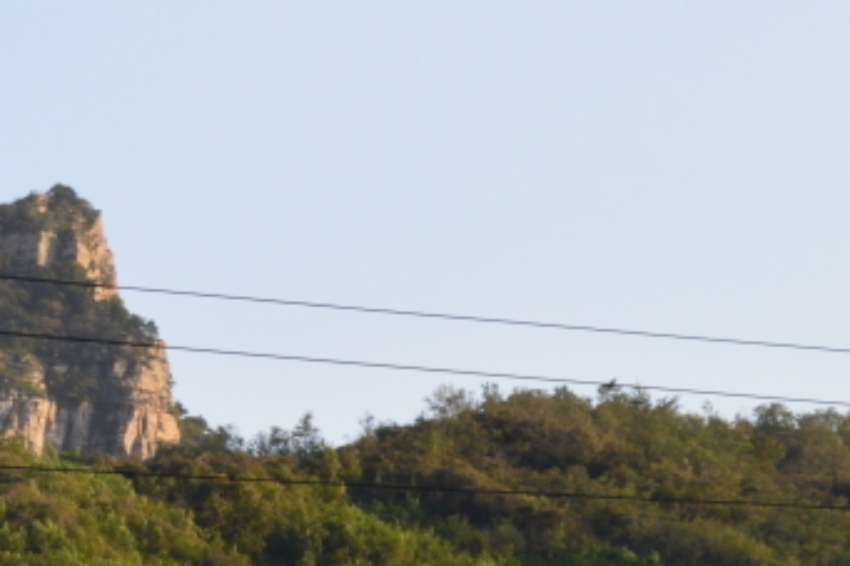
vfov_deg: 5.5
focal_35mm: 248
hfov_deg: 8.3
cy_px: 368
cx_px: -55
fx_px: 5841
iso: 400
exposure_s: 1/125
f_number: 9
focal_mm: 55
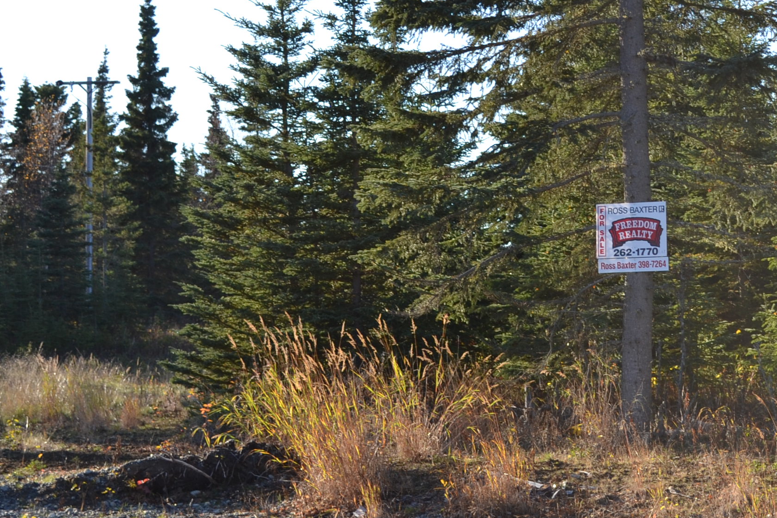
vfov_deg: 13.8
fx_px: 2136
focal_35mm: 99
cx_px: 600
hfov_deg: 20.4
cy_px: 204
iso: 100
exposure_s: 1/200
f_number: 5.6
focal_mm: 32
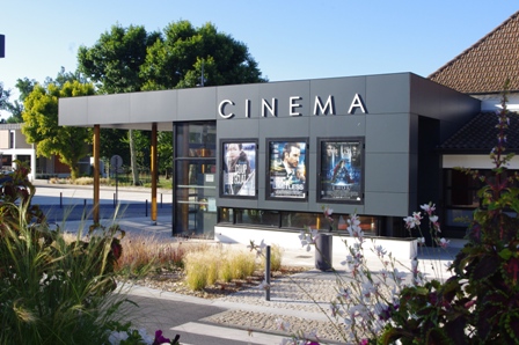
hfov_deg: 46.4
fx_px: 605
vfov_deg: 31.8
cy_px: 172
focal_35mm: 42
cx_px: 260
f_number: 11
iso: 400
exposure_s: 1/125
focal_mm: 28.13
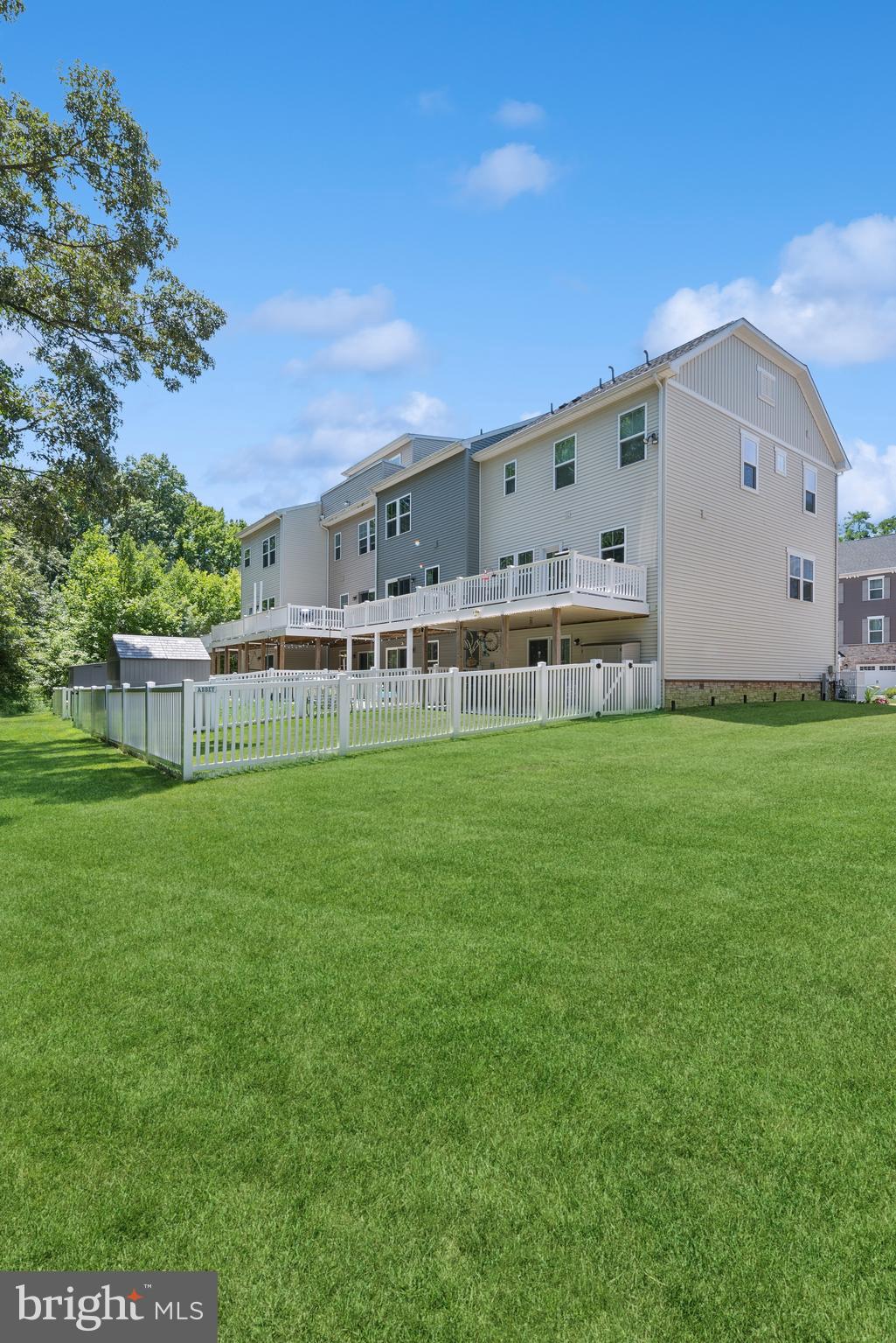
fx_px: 559
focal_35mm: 15
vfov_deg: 100.4
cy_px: 672
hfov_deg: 77.4
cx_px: 448
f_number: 20
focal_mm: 15
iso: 100
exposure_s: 1/10
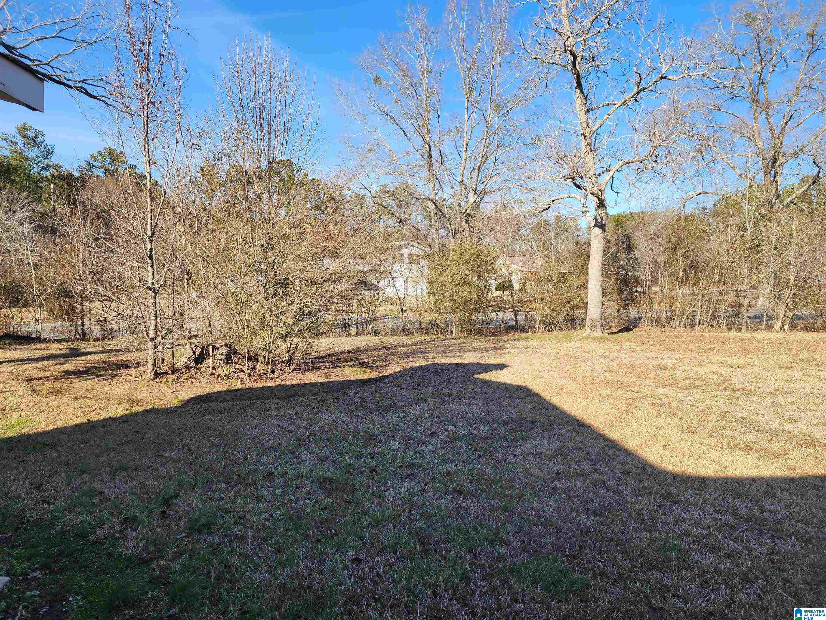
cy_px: 310
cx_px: 413
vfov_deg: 58.9
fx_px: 549
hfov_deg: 73.9
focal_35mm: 23
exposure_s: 1/476
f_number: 1.8
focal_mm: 6.4
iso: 12
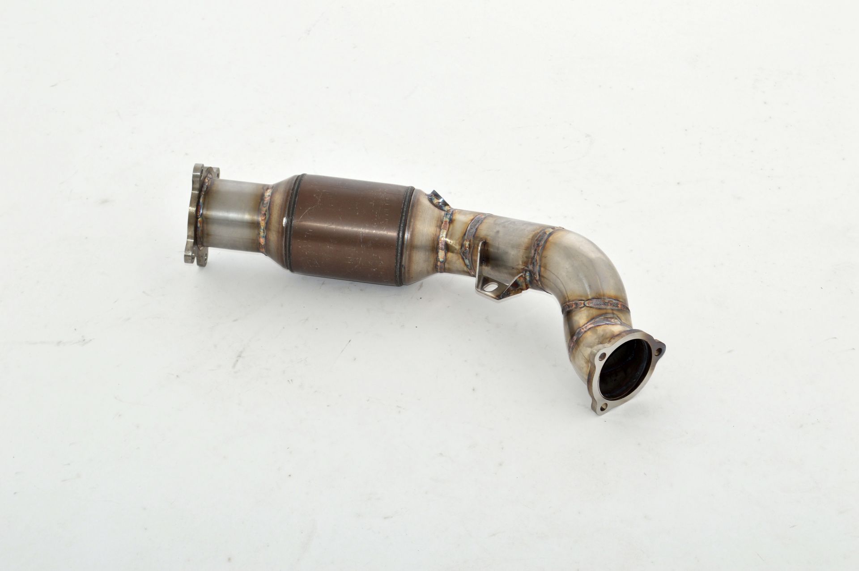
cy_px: 286
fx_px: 1788
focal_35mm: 75
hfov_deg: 27.0
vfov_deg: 18.2
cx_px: 430
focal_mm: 50
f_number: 10
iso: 200
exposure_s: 1/200
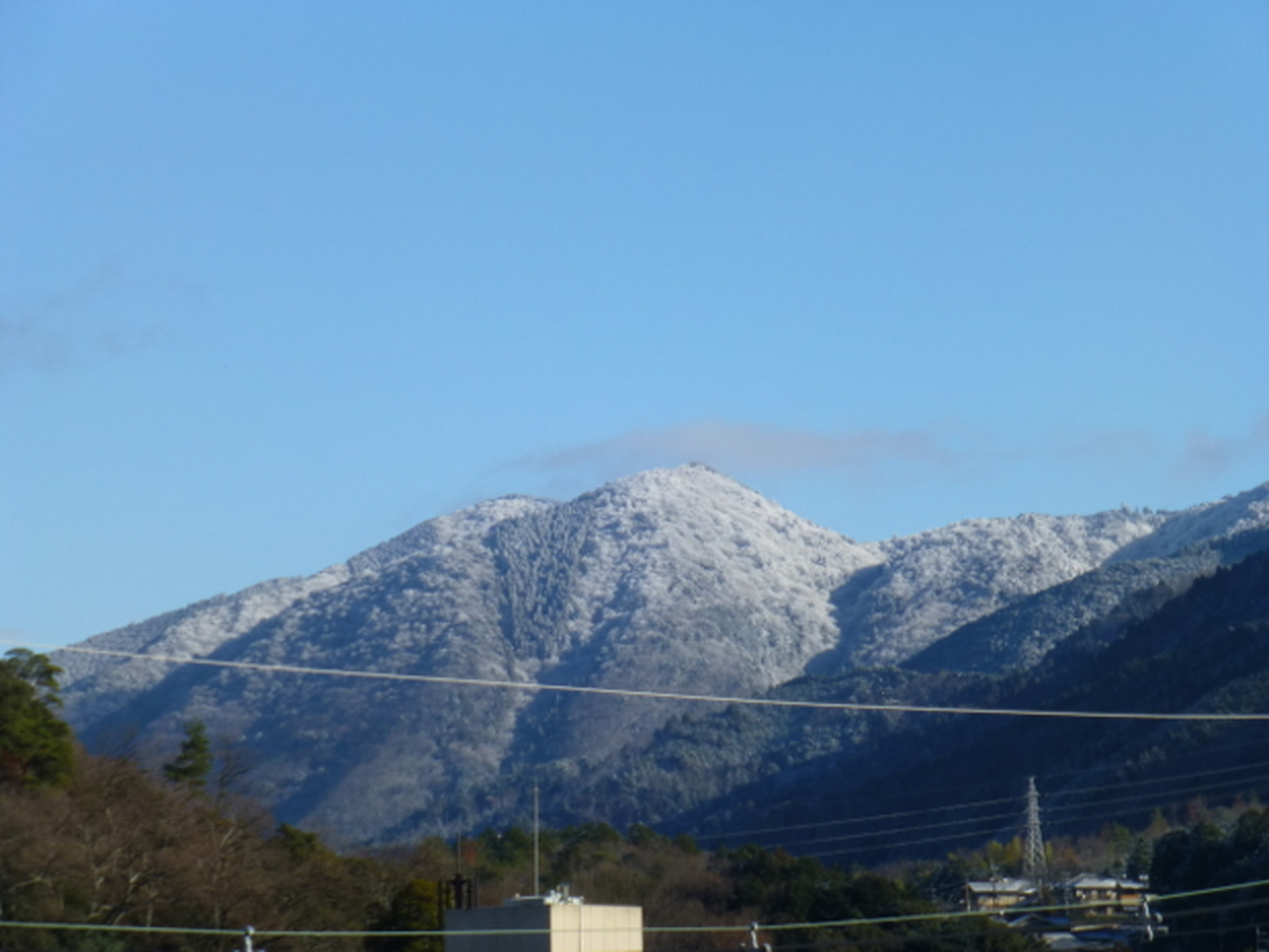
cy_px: 476
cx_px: 634
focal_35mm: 176
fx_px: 6452
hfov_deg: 11.2
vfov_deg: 8.4
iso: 100
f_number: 5.4
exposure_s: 1/640
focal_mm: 31.3
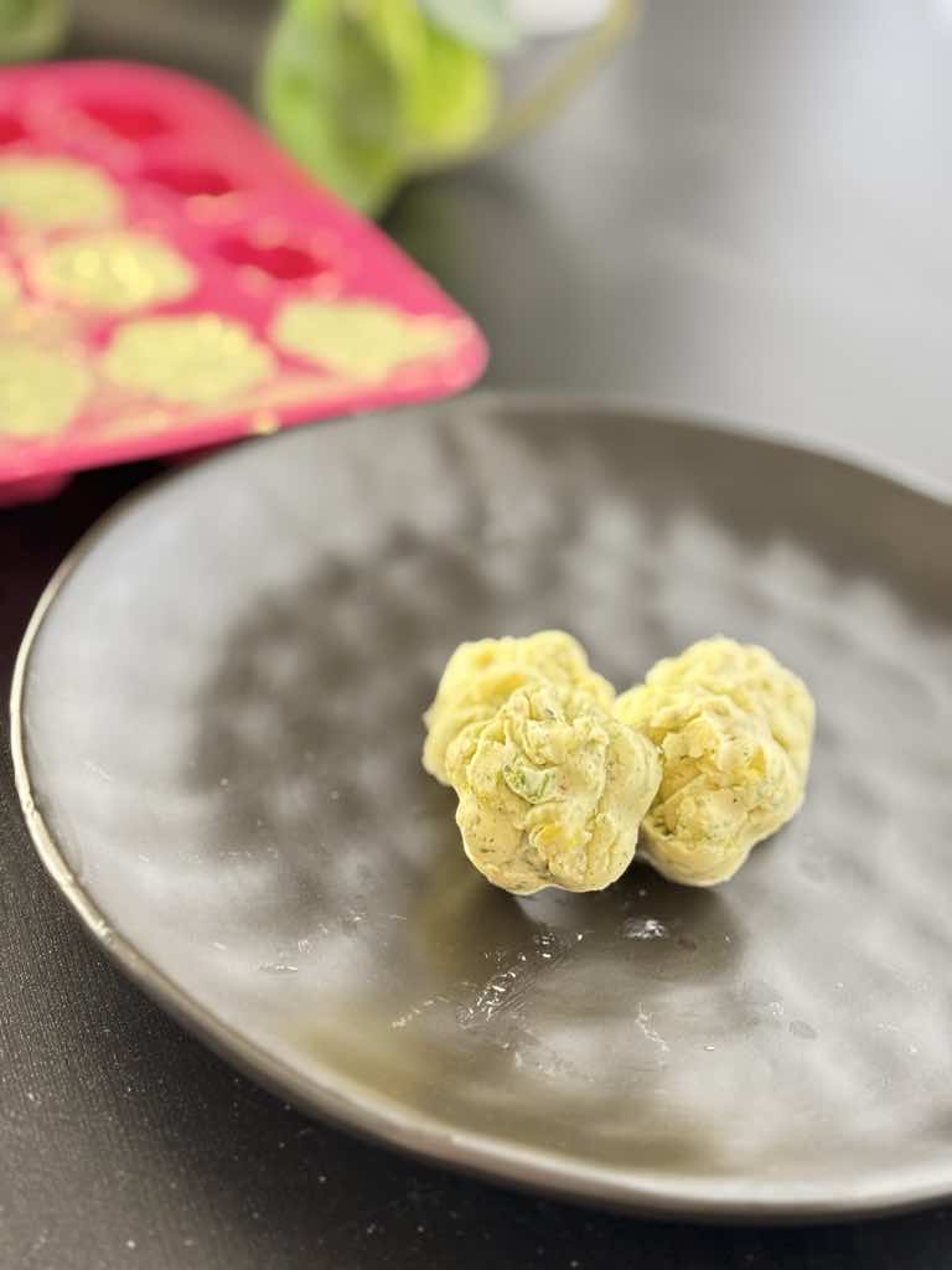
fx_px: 1907
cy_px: 635
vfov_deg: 36.8
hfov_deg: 28.0
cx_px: 476
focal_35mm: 52
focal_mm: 5.96
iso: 200
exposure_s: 1/40
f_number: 1.6
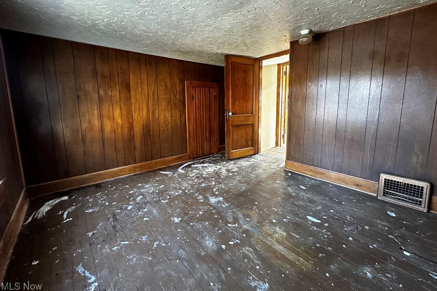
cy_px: 128
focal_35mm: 15
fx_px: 182
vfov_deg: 77.0
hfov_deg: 100.4
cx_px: 224
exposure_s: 1/60
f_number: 2.2
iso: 800
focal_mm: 2.22
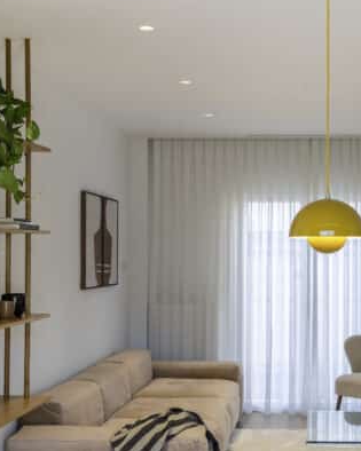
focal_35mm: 61
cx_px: 316
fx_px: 815
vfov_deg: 30.9
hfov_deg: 24.4
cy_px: 268
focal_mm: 32
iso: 100
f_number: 8
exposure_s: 1/100
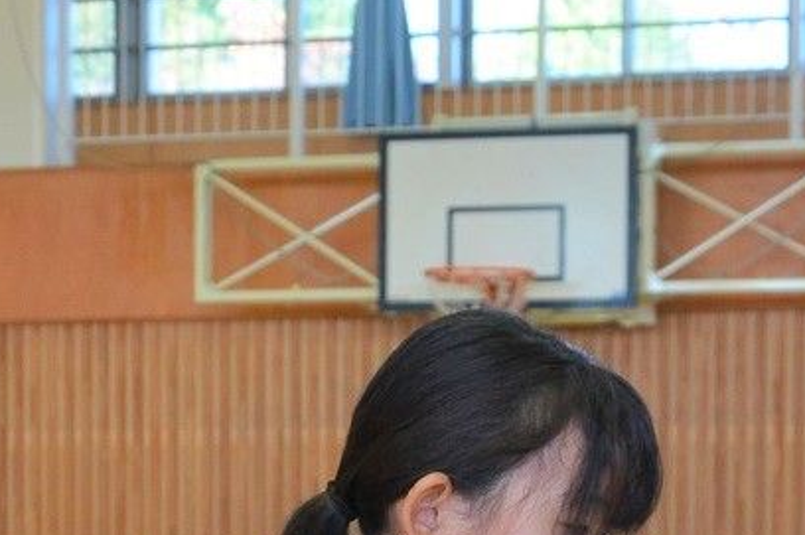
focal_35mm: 163
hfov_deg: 12.6
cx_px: 386
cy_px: 865
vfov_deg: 8.2
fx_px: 3640
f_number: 5.6
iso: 400
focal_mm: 30
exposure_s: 1/125
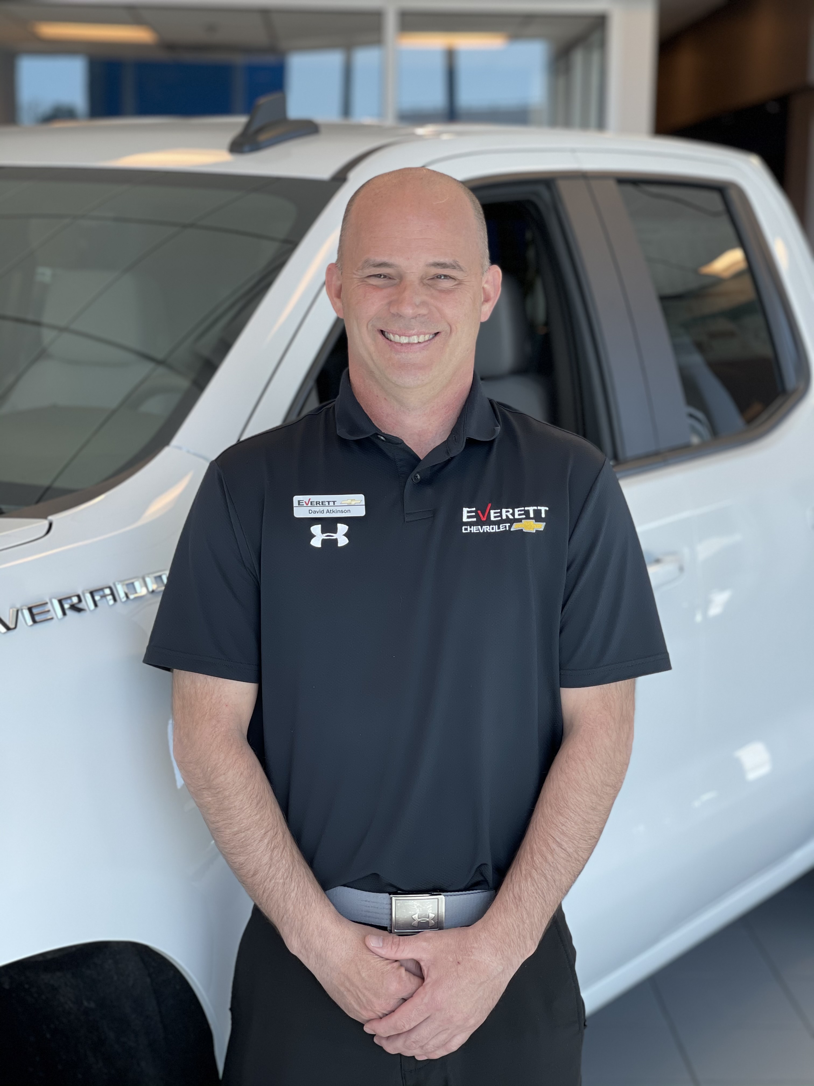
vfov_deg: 30.3
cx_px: 407
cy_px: 543
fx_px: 2007
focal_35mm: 64
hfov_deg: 22.9
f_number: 2.2
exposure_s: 1/121
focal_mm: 7.5
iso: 50
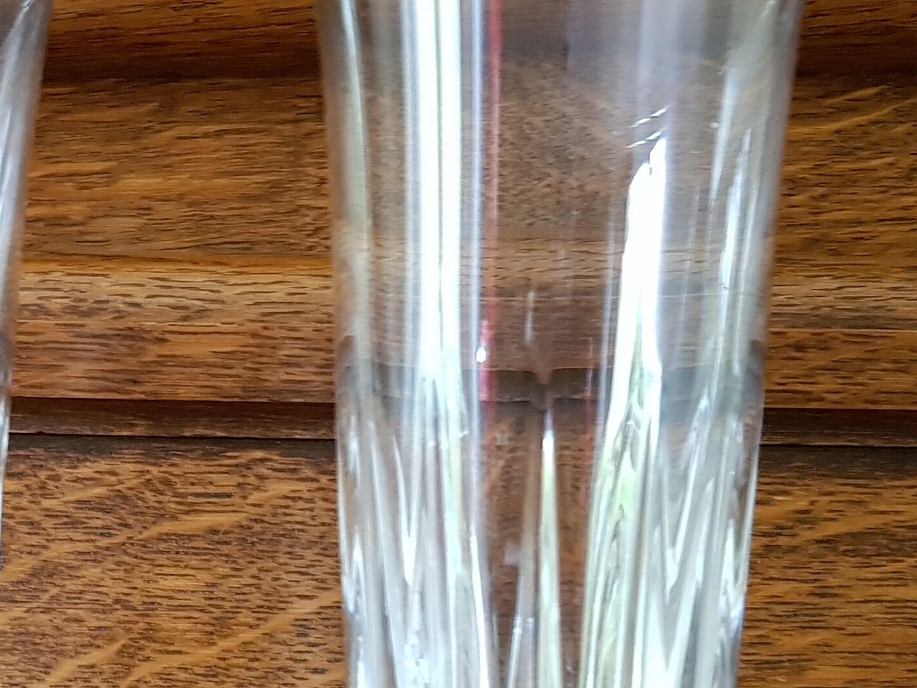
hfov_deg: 45.7
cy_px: 470
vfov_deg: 35.5
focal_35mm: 40
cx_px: 646
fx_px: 1060
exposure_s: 1/20
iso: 200
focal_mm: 4.2
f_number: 1.7
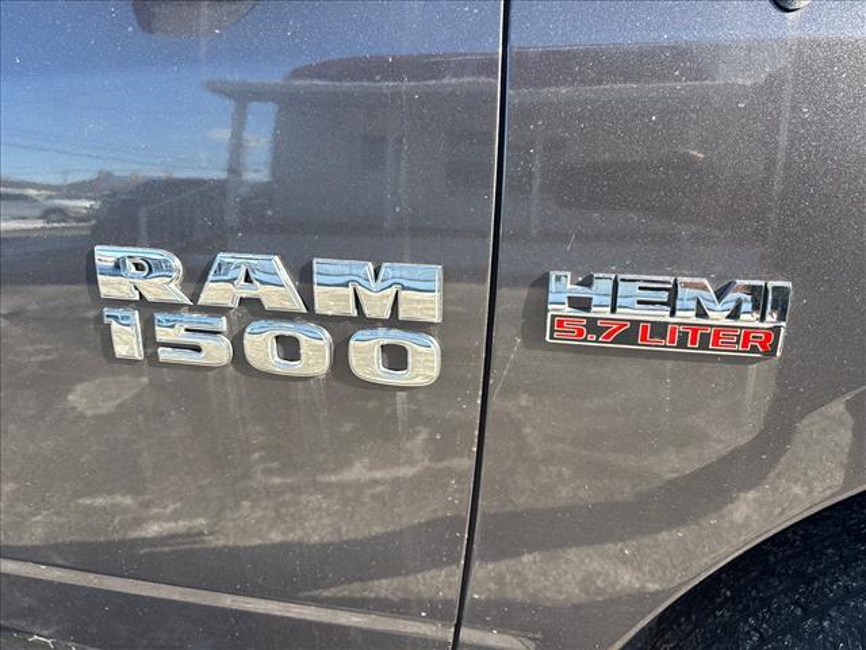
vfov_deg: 53.1
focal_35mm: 26
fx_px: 650
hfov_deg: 67.3
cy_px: 325
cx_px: 433
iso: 50
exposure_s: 1/390
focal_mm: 5.96
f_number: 1.6
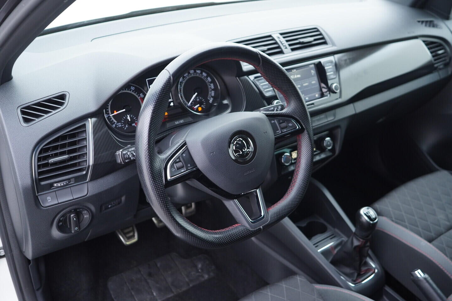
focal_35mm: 36
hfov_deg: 53.1
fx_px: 452
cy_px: 150
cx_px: 226
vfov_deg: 36.9
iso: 320
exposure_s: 1/40
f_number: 2.8
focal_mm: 24
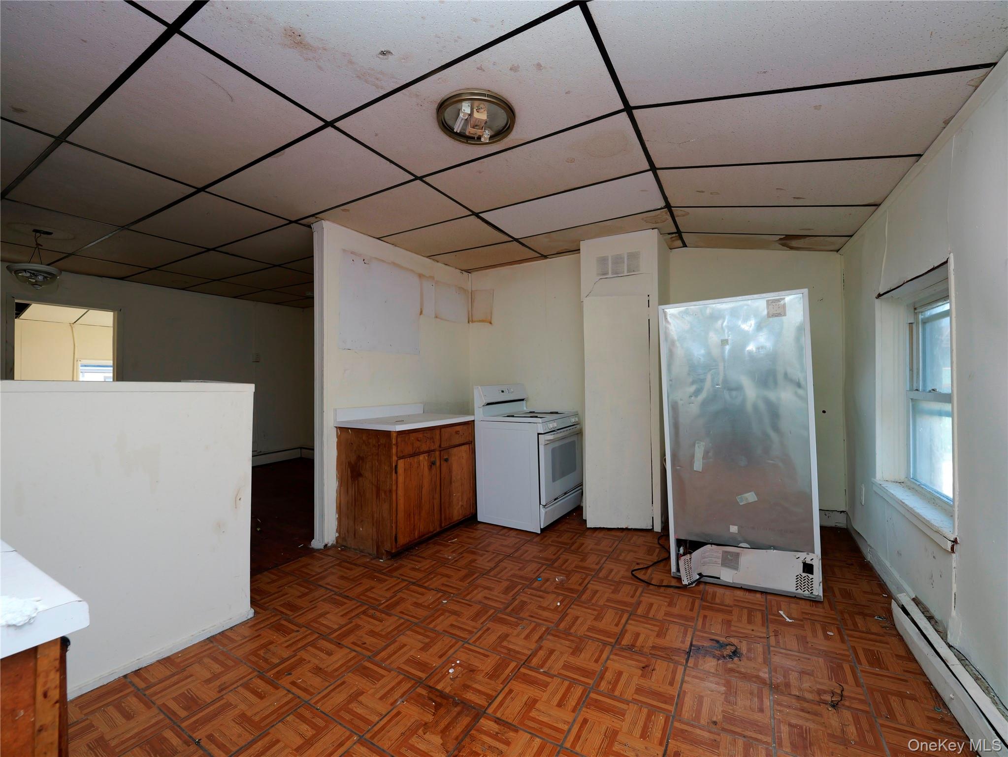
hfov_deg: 102.1
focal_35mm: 14
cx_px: 504
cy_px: 378
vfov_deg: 85.7
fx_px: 408
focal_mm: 7
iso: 320
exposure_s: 1/60
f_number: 5
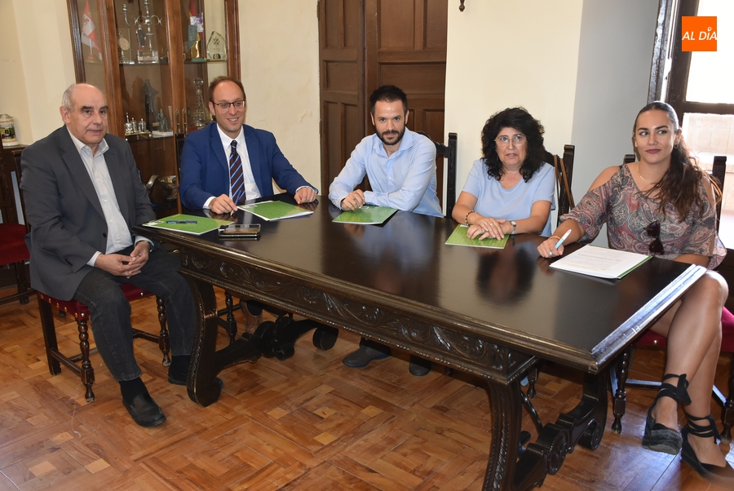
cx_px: 367
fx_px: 673
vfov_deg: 40.1
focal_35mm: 33
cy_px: 246
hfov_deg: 57.2
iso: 800
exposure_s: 1/60
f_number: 3.5
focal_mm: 22
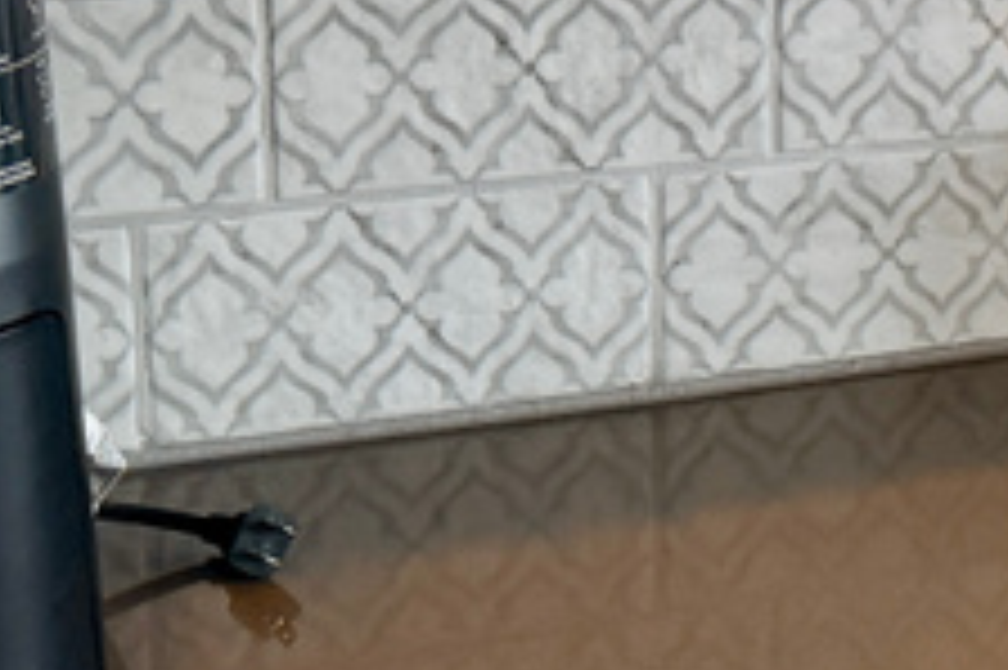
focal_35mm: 114
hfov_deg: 15.5
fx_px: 3190
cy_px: 9
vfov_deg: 11.9
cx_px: 1796
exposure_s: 1/120
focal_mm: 6.76
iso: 125
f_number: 1.78
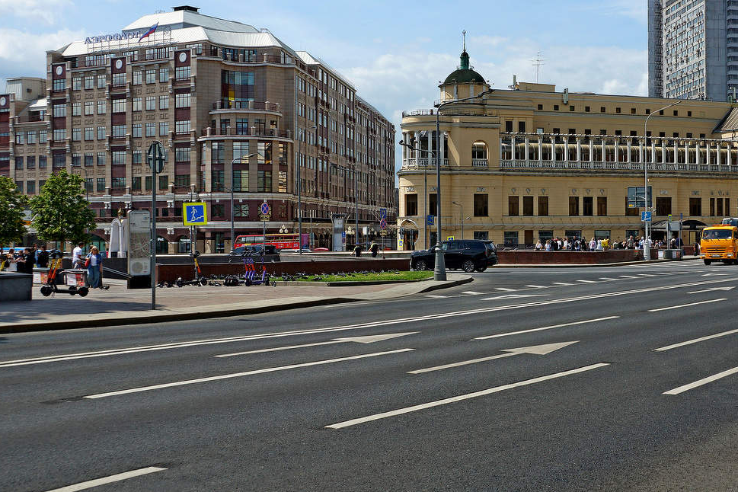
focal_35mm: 52
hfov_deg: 37.5
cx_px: 529
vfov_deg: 26.0
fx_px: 1066
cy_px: 215
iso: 100
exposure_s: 1/500
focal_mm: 24
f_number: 8
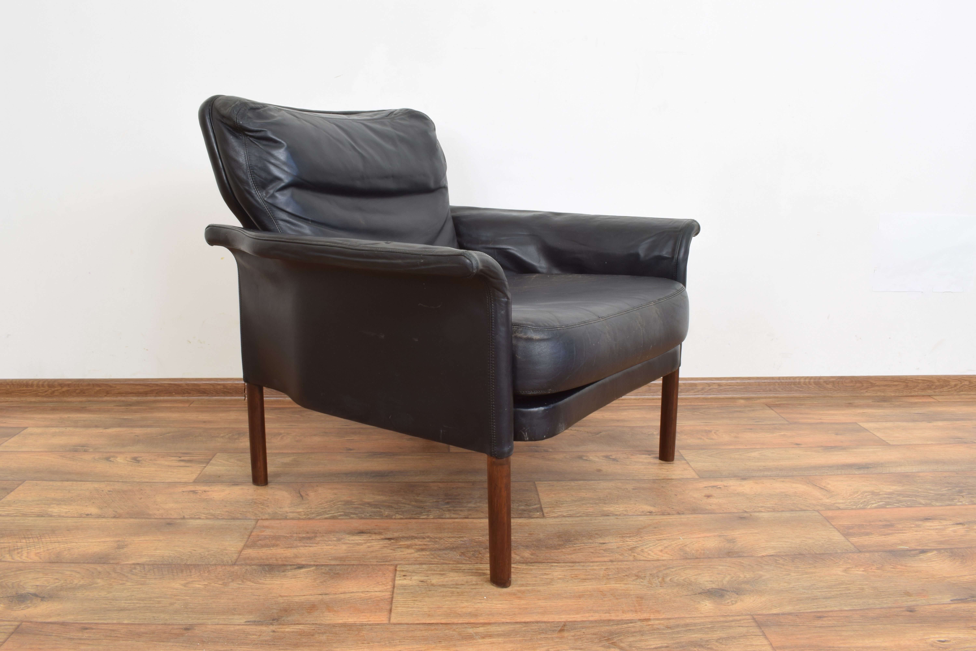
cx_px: 488
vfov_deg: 43.6
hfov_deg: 61.9
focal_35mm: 30
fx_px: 813
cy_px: 326
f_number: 22
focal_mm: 20
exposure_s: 5
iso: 100
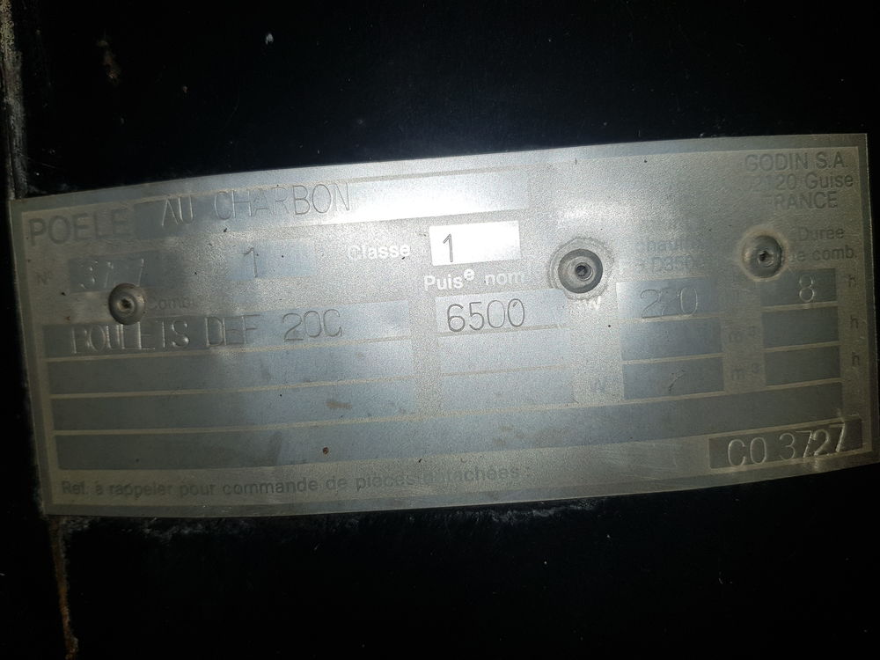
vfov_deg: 53.1
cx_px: 440
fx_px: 661
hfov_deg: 67.3
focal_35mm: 26
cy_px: 330
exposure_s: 1/1444
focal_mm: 4.2
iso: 40
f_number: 1.7
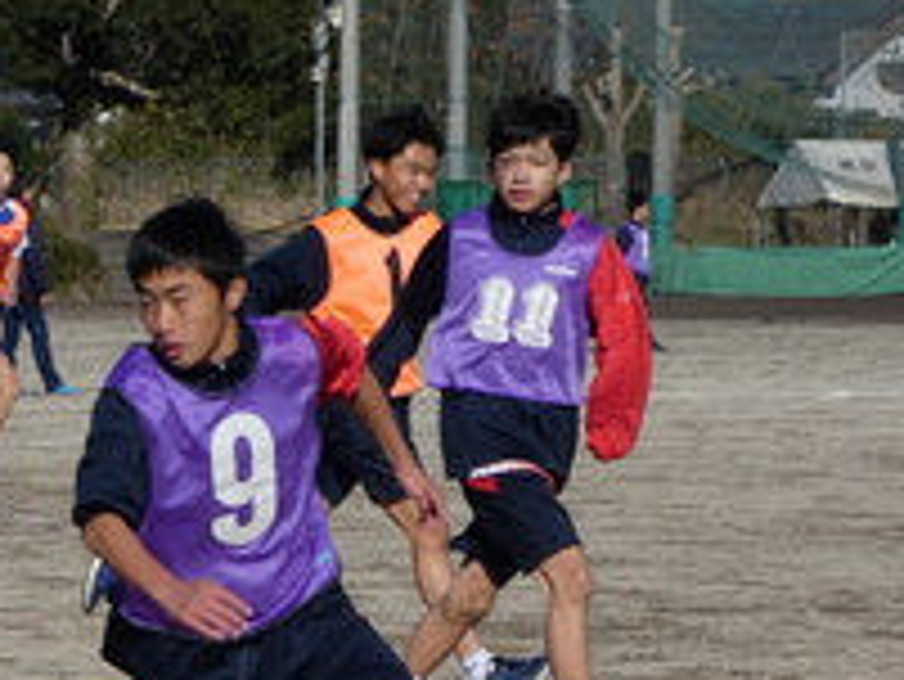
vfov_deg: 4.9
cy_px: 545
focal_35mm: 306
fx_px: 7996
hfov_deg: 6.4
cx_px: -58
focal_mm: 22.9
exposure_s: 1/800
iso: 80
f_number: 5.2
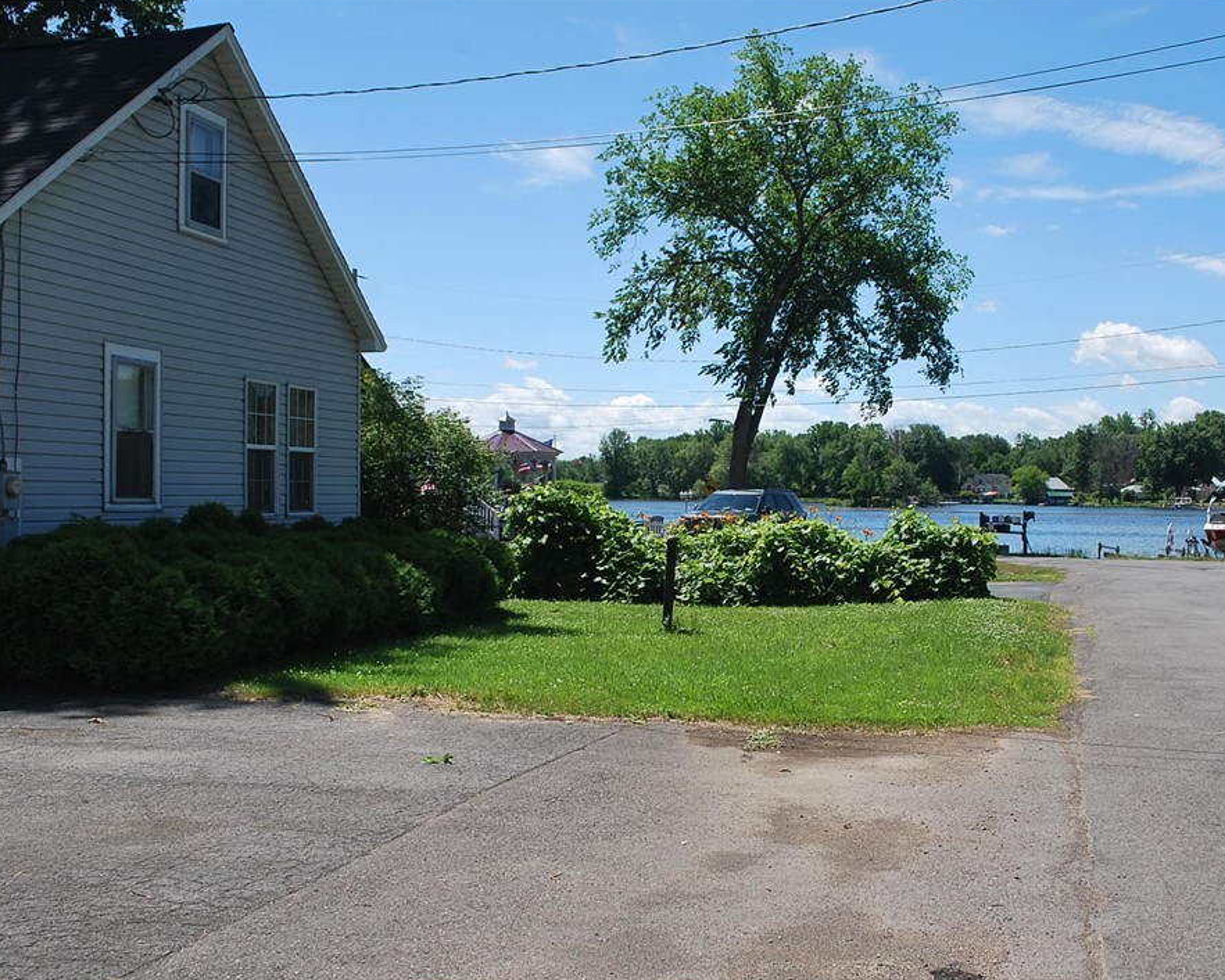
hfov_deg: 47.6
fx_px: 1378
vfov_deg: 39.2
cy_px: 496
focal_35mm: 38
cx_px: 739
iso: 100
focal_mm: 22
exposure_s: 1/250
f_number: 8
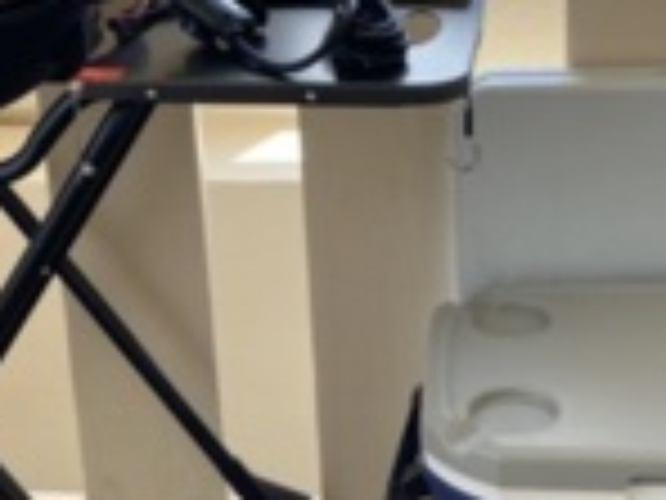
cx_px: 333
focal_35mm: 85
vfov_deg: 17.4
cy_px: 239
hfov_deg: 23.0
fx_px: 1635
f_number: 1.8
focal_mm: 3.99
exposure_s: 1/179
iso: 20
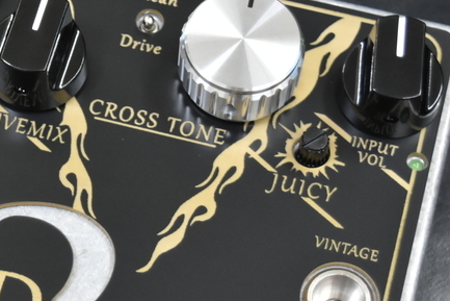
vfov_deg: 9.4
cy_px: 210
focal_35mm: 145
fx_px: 1818
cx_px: 0
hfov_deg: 13.9
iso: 1800
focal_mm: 35
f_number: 4.5
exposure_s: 1/60
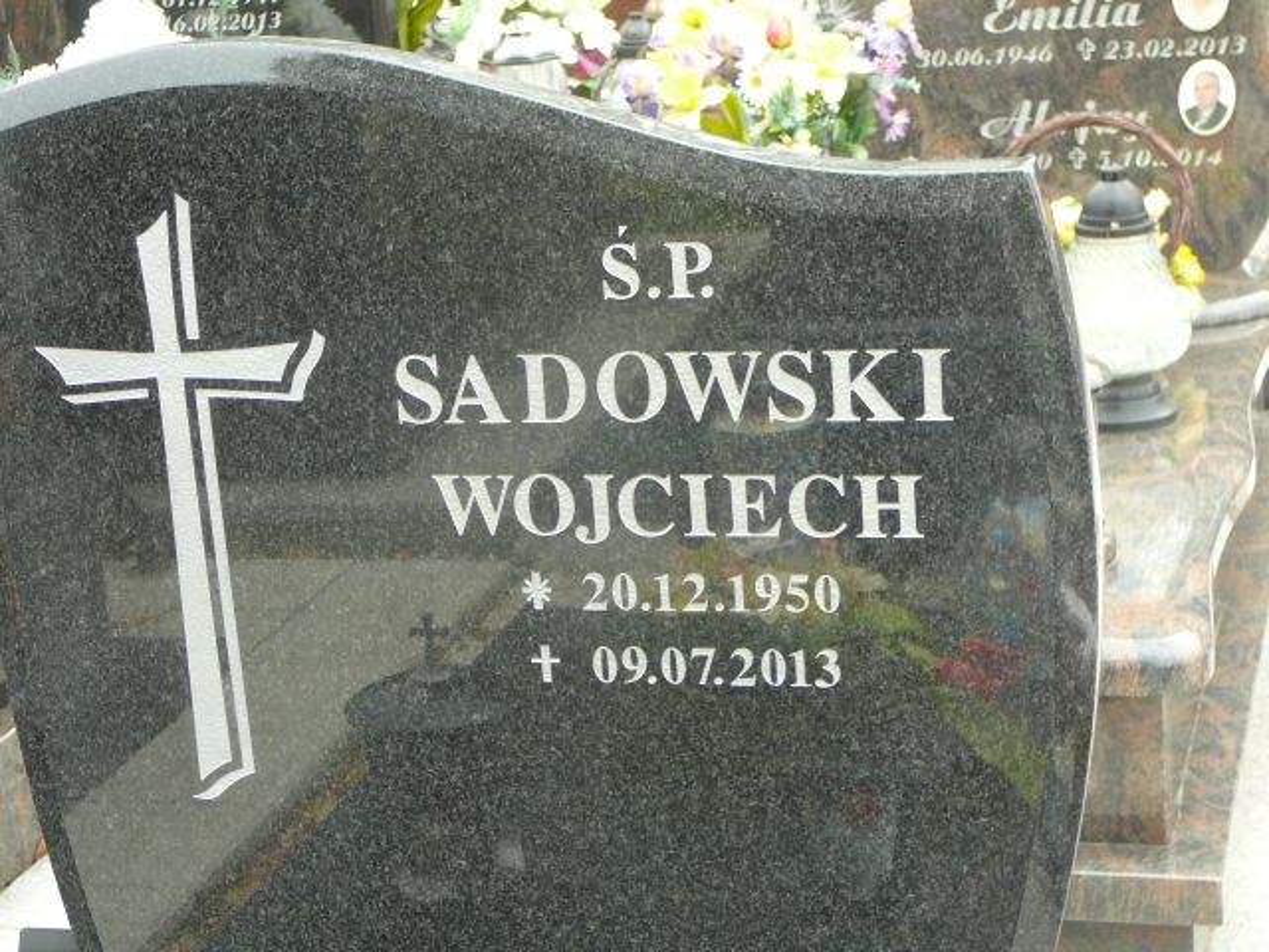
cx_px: 634
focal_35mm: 77
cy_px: 476
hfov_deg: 25.3
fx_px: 2823
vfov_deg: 19.1
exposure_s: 1/30
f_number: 3.7
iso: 125
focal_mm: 11.5
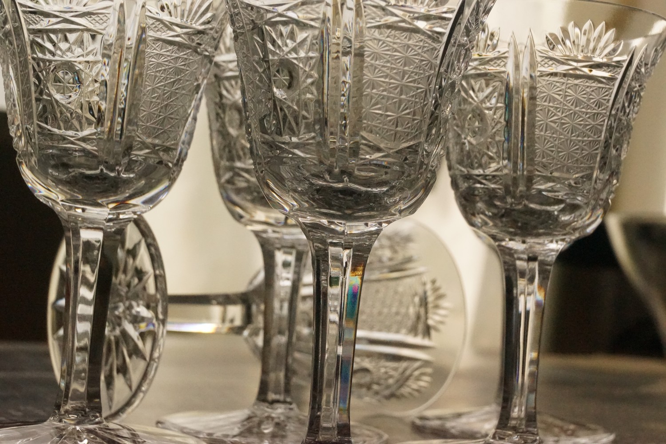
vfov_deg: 18.2
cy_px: 222
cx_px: 333
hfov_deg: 27.0
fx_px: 1387
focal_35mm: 75
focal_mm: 50
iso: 6400
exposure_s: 1/3200
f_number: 13
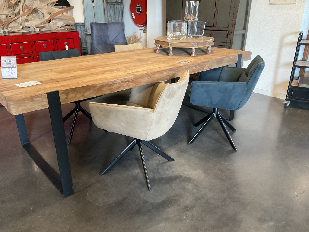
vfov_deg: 48.2
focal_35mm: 29
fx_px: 259
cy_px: 116
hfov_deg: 61.7
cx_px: 154
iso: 200
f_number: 1.8
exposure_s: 1/50
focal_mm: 3
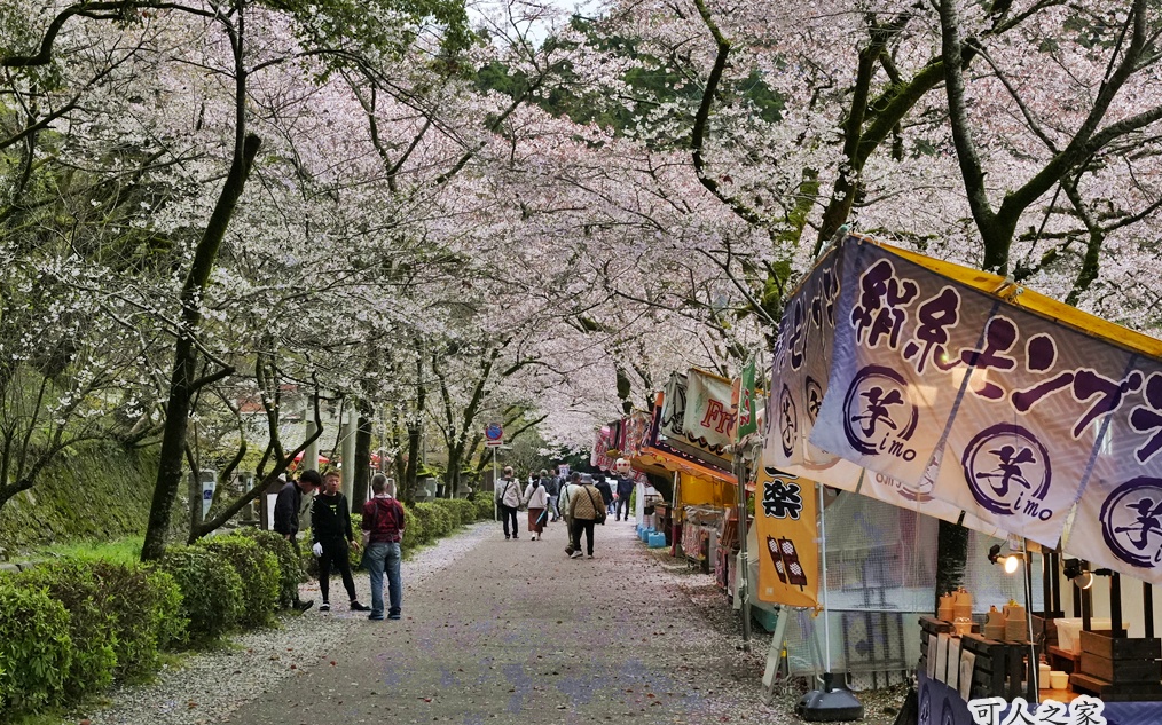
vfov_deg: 18.9
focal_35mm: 69
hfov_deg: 29.8
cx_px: 578
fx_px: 2184
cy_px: 384
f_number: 8
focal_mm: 45
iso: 4000
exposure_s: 1/1250
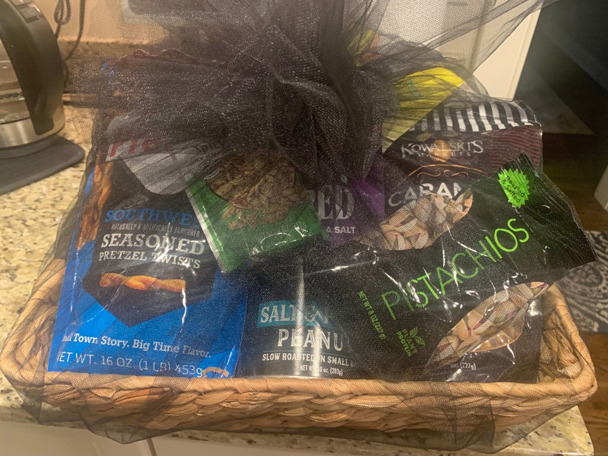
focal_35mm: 26
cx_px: 304
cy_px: 228
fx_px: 457
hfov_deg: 67.3
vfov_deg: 53.1
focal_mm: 4.25
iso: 320
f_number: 1.8
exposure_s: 1/40
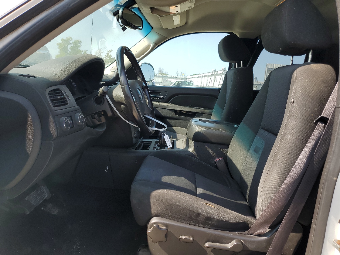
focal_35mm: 26
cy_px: 128
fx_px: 255
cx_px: 170
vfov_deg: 53.1
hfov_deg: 67.3
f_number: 1.5
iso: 50
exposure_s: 1/909
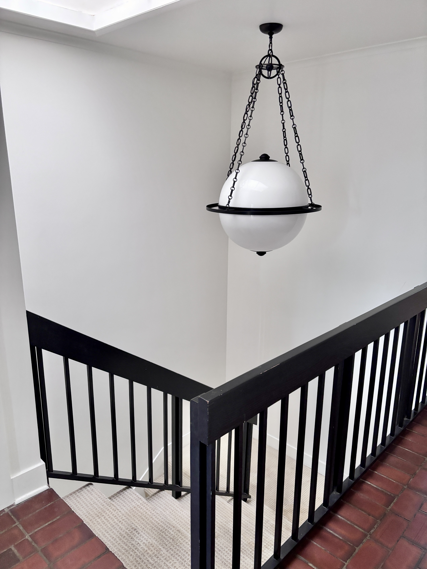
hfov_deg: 53.1
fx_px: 428
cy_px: 284
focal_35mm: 26
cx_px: 214
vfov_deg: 67.3
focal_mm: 5.96
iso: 320
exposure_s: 1/60
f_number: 1.6
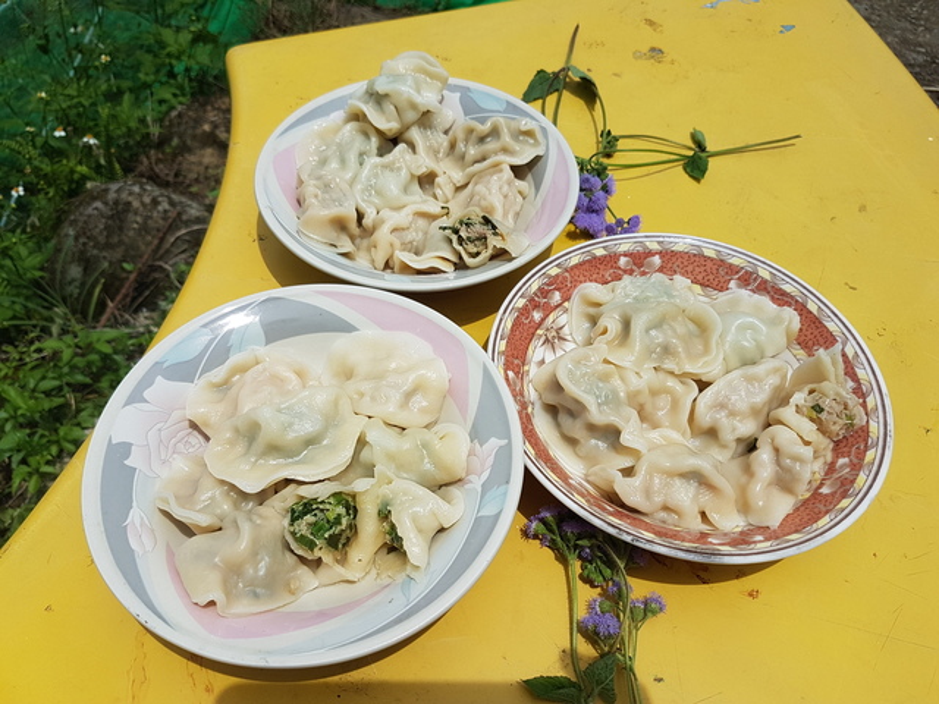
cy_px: 352
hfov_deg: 67.3
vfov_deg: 53.1
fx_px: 705
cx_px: 470
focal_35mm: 26
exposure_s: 1/4128
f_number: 1.7
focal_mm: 4.2
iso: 40
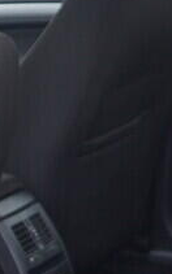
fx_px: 1334
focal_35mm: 178
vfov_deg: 11.7
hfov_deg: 7.2
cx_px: -132
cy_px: 216
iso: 200
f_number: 2.8
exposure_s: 1/40
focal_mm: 24
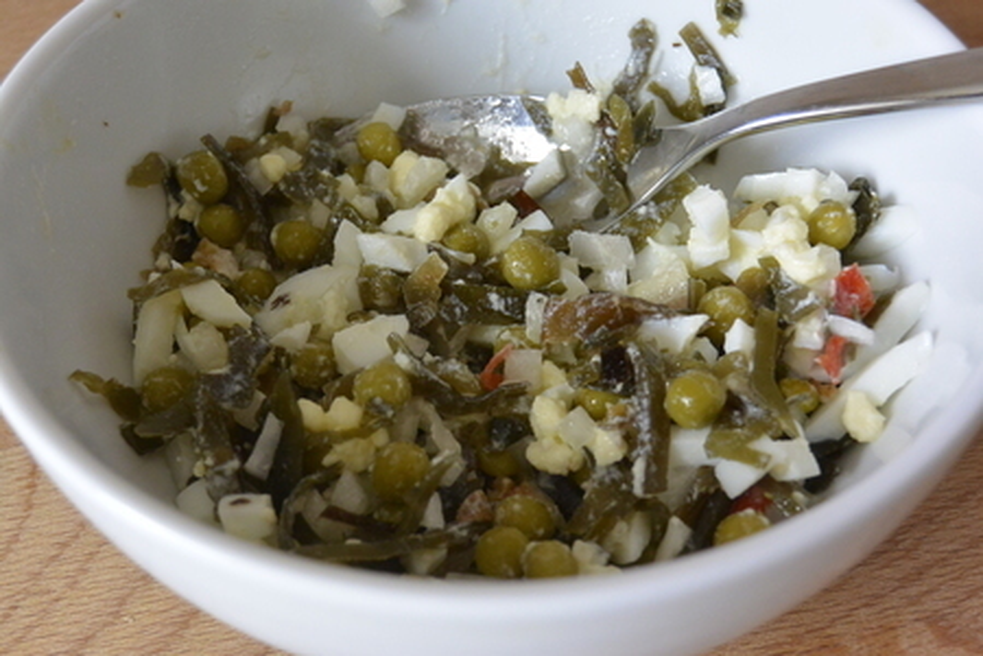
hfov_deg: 41.9
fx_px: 1283
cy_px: 328
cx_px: 492
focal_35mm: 47
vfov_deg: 28.6
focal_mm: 17.7
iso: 800
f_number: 4.5
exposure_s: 1/100
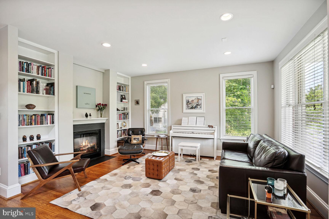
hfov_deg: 96.7
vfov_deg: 73.7
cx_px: 164
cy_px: 110
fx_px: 146
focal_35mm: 16
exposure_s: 1/30
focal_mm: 16
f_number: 8
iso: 400
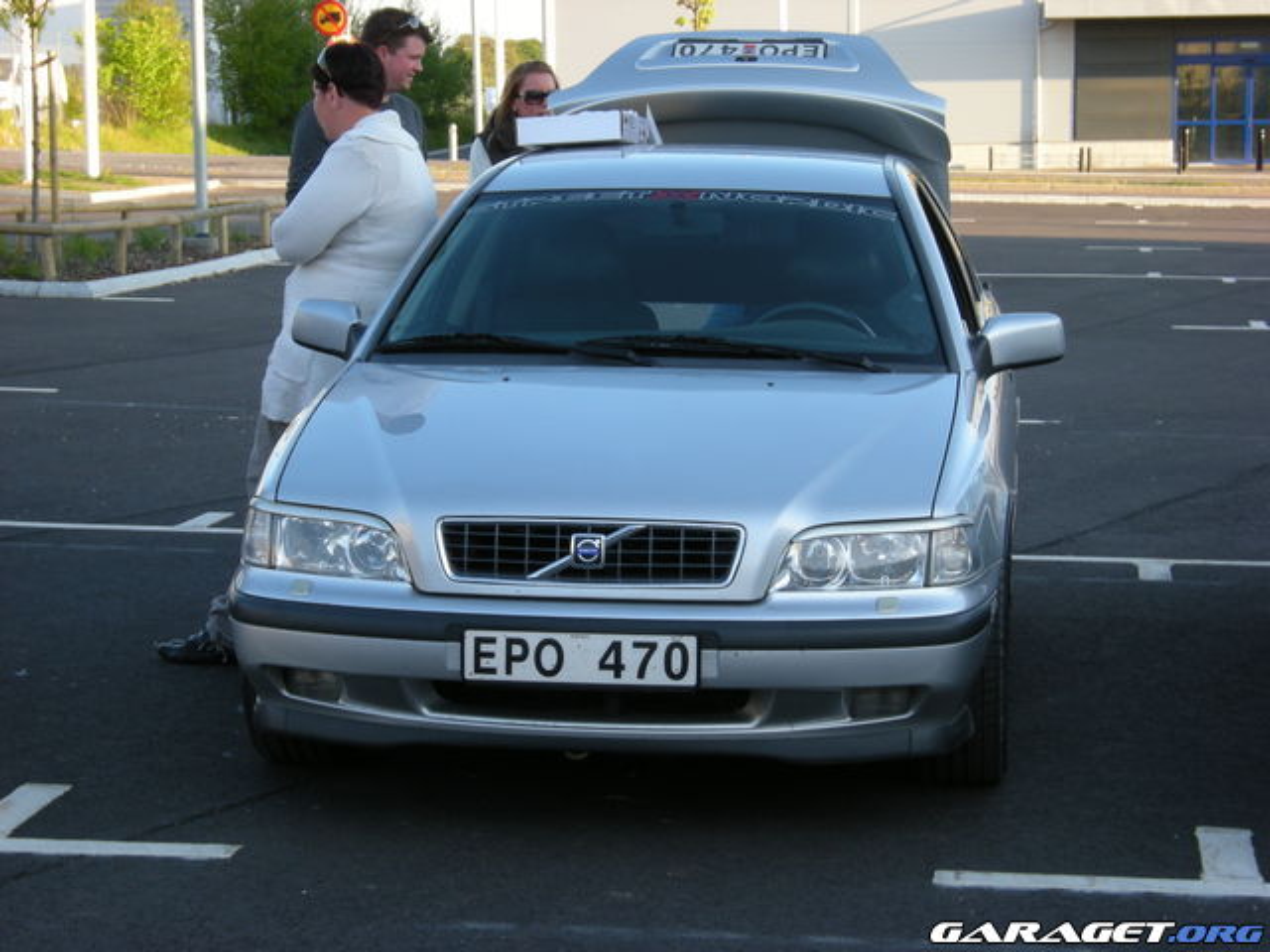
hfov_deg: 20.2
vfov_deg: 15.2
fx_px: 3559
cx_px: 635
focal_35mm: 97
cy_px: 476
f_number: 5.4
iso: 64
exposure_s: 1/48.2
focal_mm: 16.1
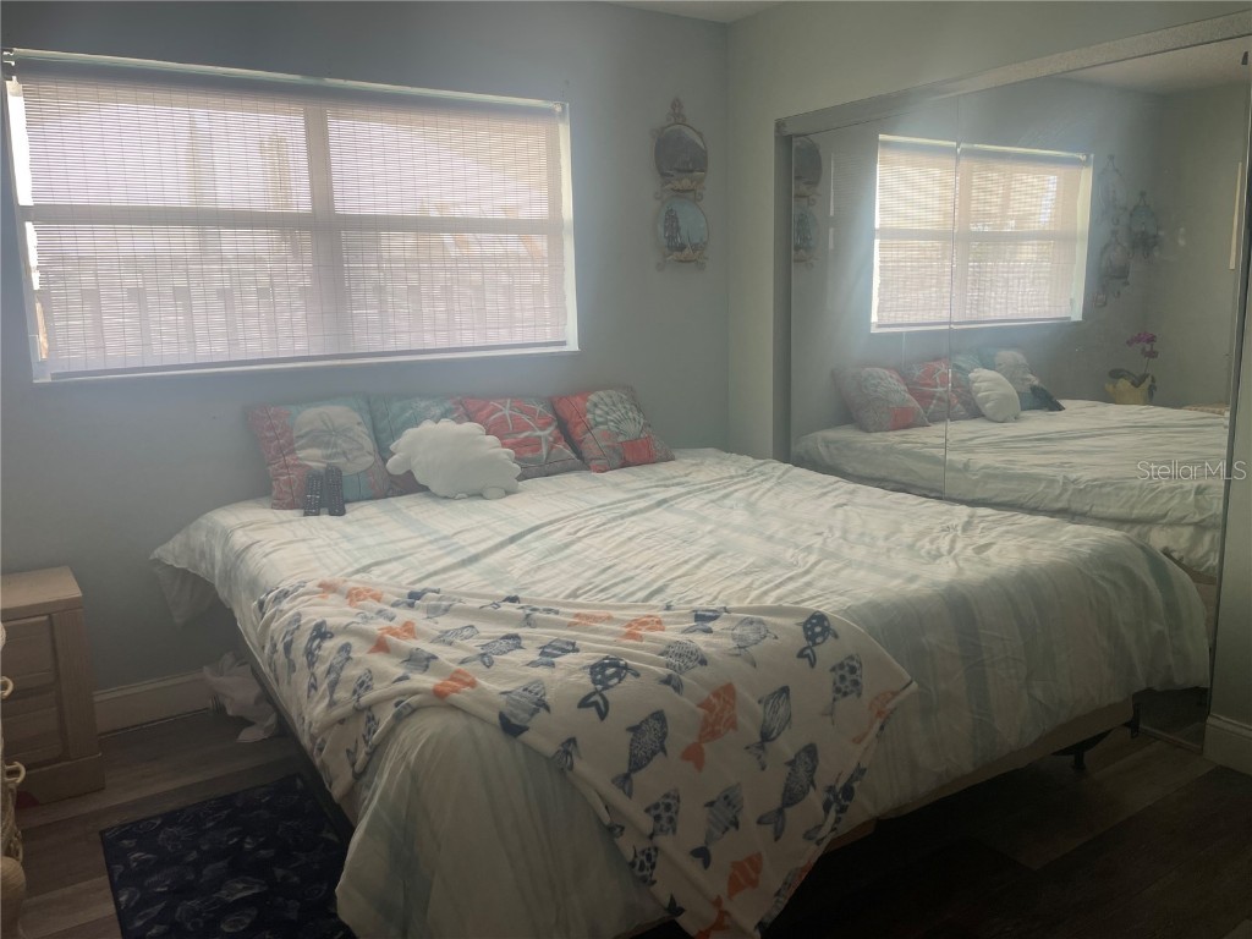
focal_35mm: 26
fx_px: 940
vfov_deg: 53.1
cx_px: 626
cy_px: 470
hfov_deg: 67.3
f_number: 1.6
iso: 64
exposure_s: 1/121
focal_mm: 4.2
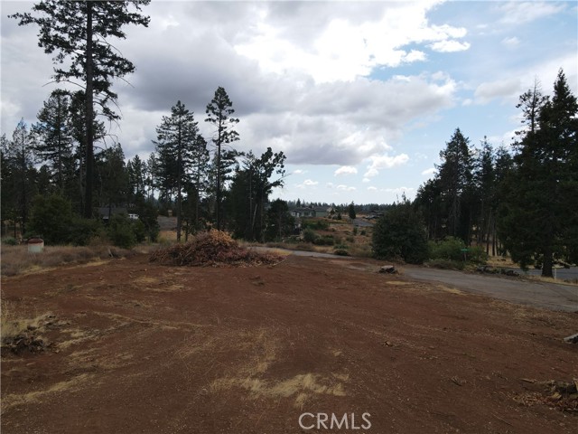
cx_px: 289
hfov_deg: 71.6
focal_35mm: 24
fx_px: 401
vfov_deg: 56.8
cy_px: 217
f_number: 2.8
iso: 100
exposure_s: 1/725
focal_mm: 4.5
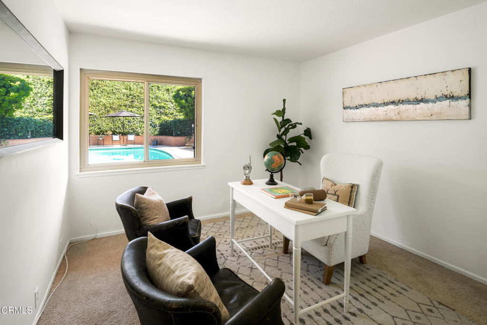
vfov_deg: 53.1
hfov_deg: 73.7
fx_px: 325
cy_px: 162
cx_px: 244
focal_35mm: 24
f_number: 10
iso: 64
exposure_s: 1/1.67
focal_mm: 24
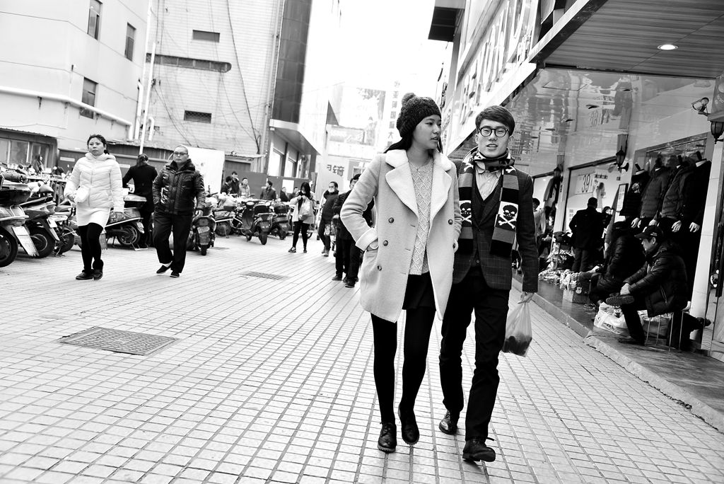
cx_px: 362
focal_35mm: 35
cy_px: 242
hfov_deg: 54.4
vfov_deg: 37.9
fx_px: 704
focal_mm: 35
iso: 400
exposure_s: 1/250
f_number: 4
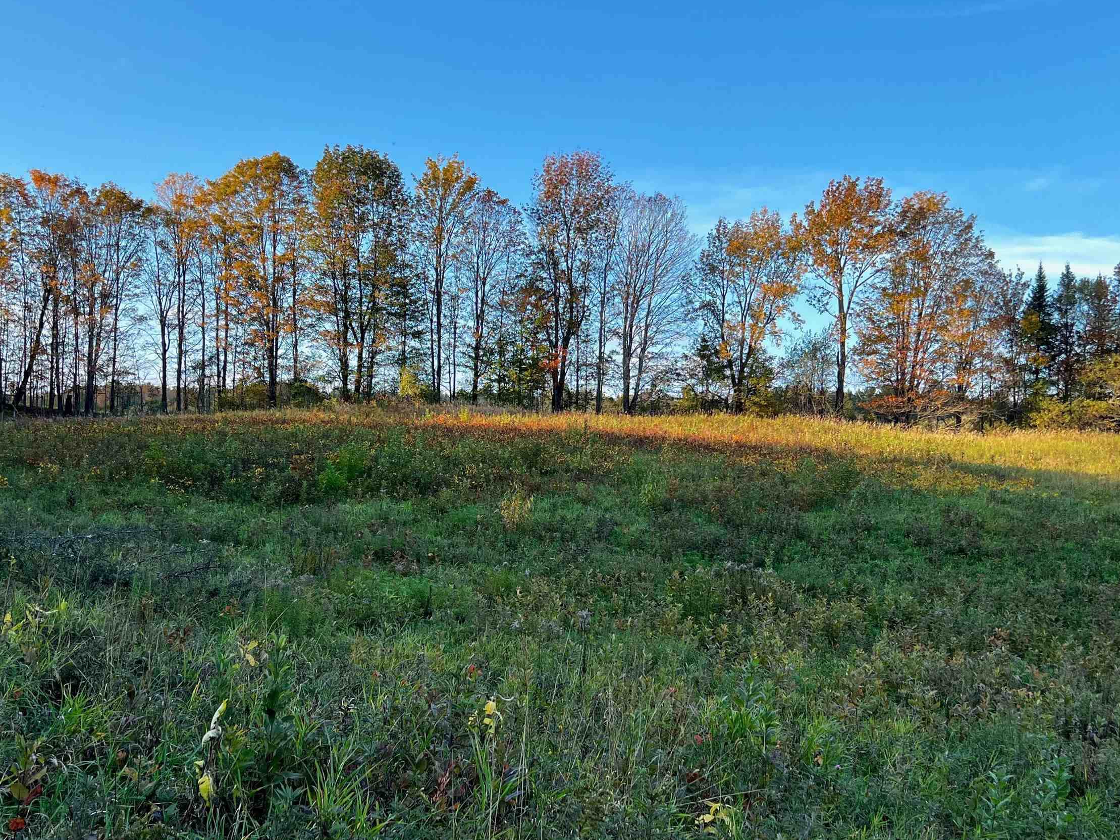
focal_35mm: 36
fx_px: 1165
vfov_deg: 39.6
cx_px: 533
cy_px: 482
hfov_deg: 51.3
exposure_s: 1/1100
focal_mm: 5.7
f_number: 1.5
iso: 50
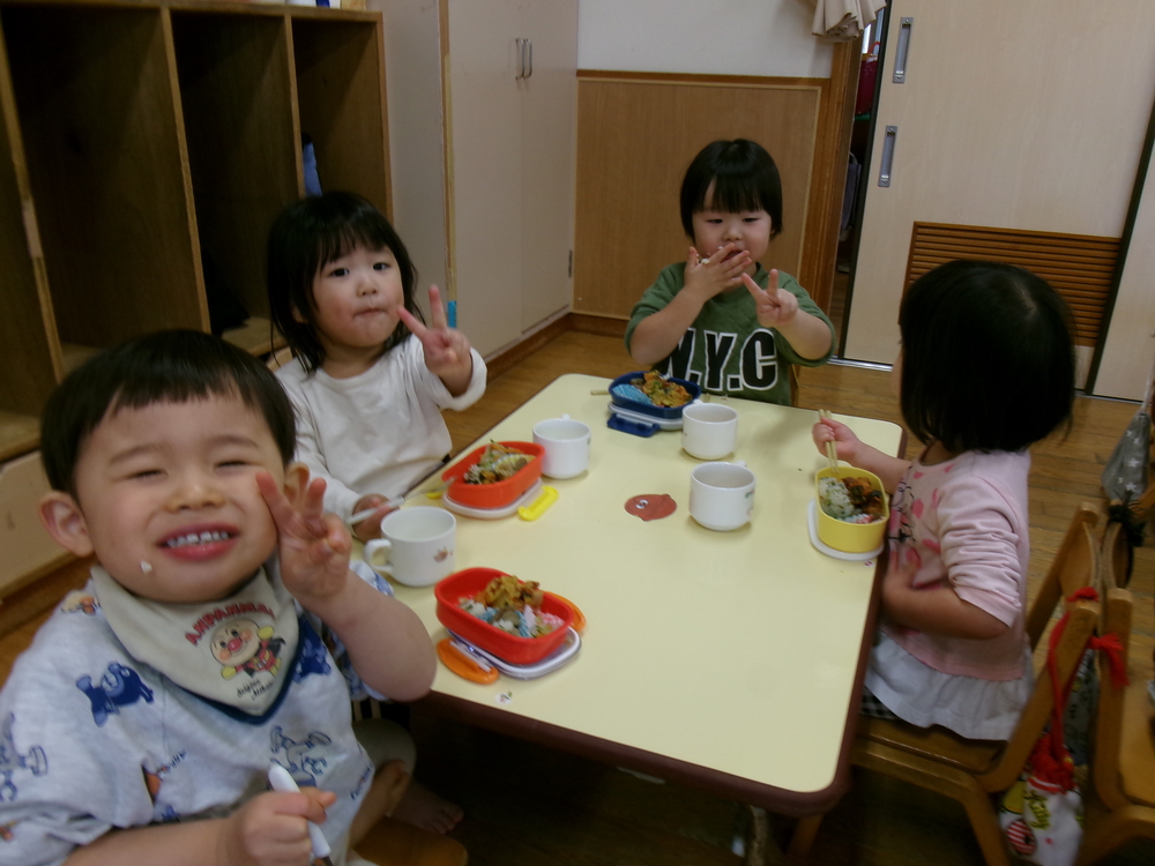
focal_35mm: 28
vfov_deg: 49.7
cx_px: 578
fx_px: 934
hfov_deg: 63.4
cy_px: 433
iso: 128
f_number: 3.9
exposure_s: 1/34
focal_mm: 5.1
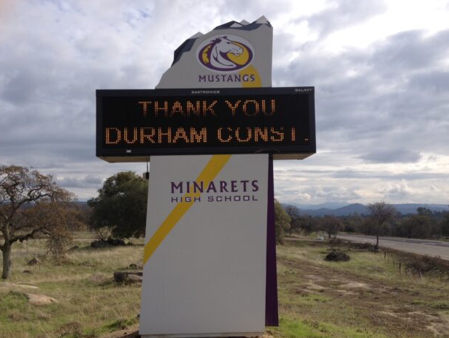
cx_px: 218
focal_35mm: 37
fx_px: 480
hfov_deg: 50.1
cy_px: 169
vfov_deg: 38.7
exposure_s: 1/1577
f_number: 2.4
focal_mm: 4.28
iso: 50
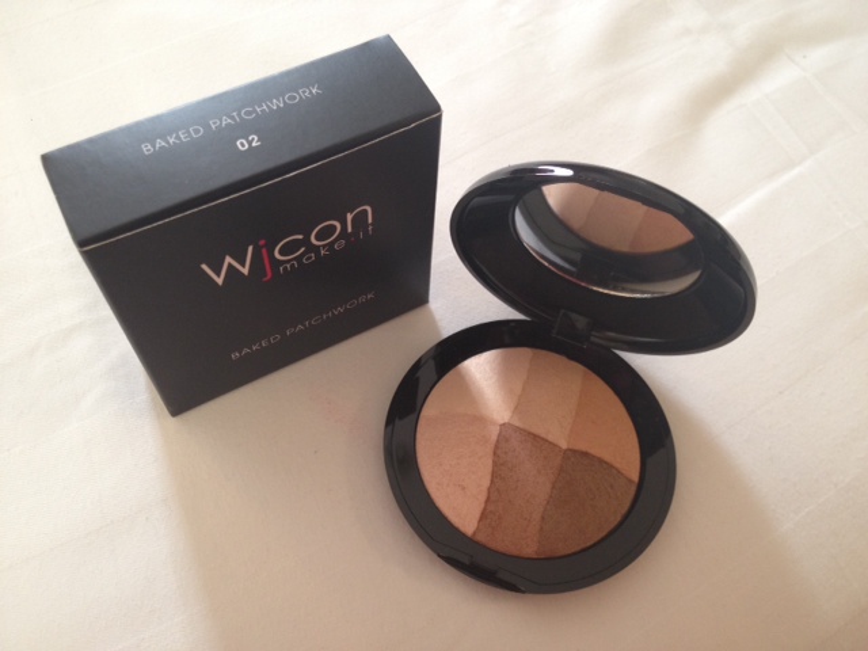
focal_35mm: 35
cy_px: 326
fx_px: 878
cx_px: 434
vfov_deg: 40.7
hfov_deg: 52.6
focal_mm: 4.28
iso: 100
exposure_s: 1/20
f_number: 2.4
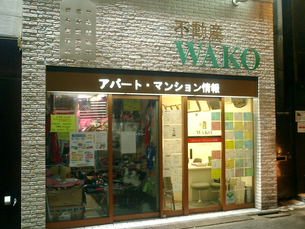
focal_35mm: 36
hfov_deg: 51.4
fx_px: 317
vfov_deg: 39.7
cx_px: 152
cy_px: 114
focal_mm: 7.5
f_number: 3.2
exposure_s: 1/15
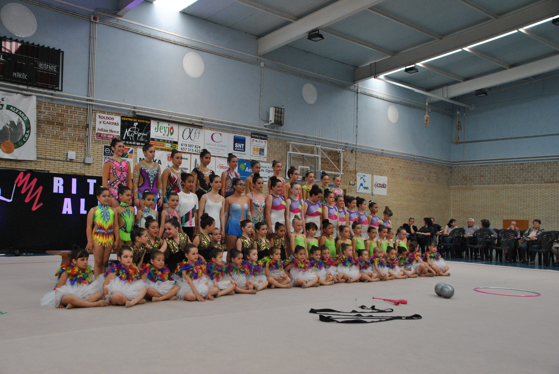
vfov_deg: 35.6
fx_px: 583
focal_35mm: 38
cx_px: 280
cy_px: 187
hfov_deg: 51.2
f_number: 5.6
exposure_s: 1/125
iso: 800
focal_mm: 25
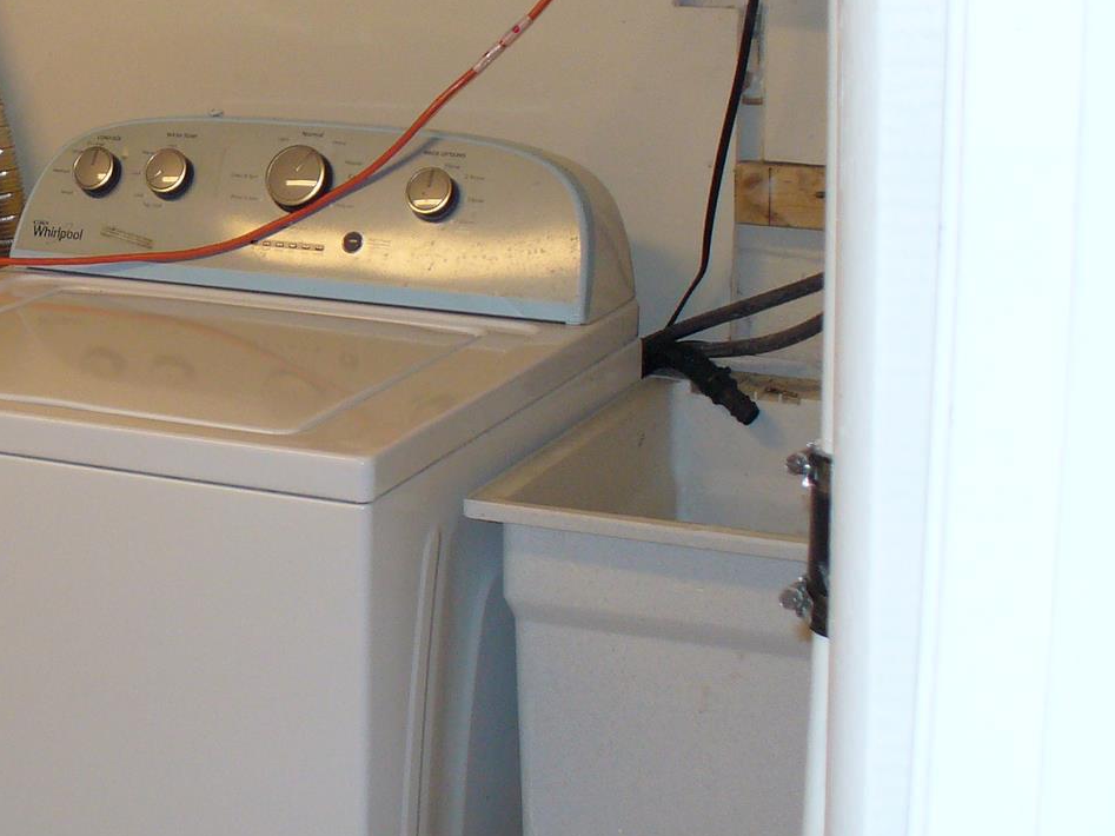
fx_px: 2577
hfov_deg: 23.6
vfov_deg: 18.4
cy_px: 278
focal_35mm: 80
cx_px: 72
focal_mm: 6.1
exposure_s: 1/30
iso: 100
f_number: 2.8
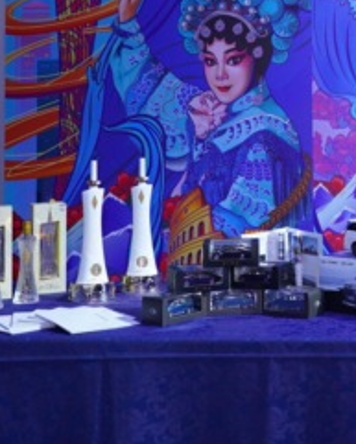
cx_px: 400
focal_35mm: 82
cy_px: 42
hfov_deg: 18.0
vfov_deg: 22.7
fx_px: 1079
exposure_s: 1/100
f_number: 4.5
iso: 800
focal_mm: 31
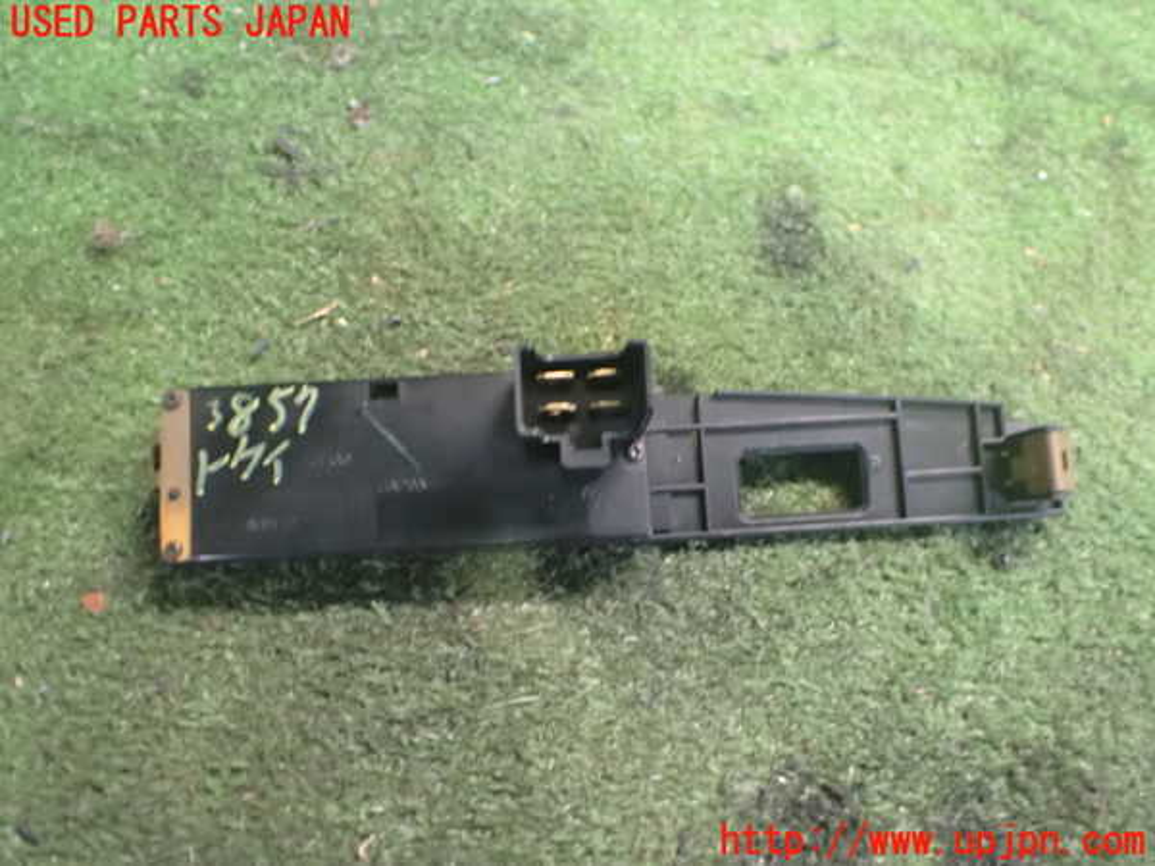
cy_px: 433
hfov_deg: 60.0
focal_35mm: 30
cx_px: 578
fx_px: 1001
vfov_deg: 46.8
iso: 1250
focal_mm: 5.4
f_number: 2.3
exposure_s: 1/30
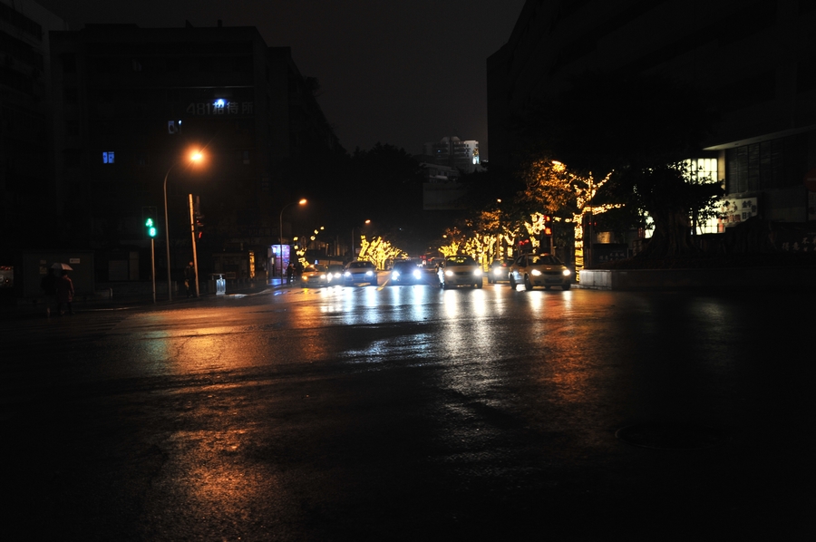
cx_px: 408
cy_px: 271
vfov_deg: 41.0
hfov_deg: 58.8
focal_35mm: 32
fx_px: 725
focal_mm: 32
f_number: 2.8
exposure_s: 1/100
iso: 800
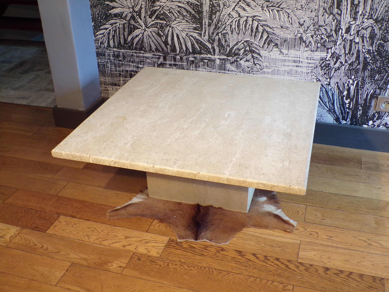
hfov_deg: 50.1
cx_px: 194
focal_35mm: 37
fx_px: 416
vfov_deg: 38.7
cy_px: 146
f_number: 3.3
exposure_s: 1/17
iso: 337
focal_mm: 6.6
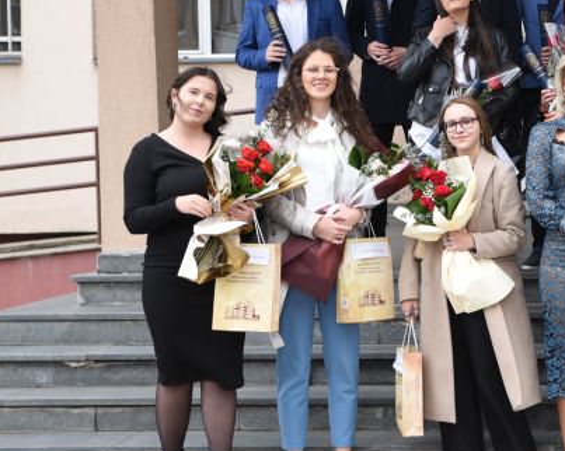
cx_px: 705
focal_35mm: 86
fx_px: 1437
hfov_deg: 20.6
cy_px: 175
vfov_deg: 17.8
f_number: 4
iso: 400
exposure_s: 1/160
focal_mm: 36
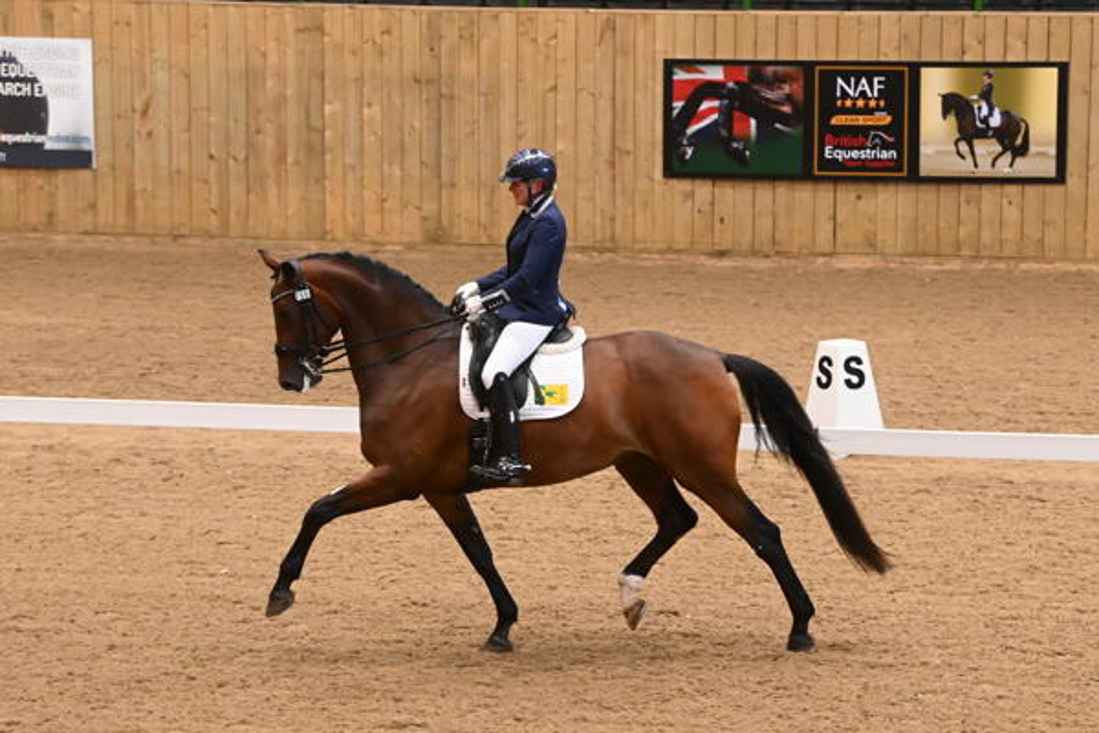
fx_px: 5311
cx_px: 550
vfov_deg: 7.9
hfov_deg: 11.8
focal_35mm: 174
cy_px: 366
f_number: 5
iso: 16000
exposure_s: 1/400
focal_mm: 145
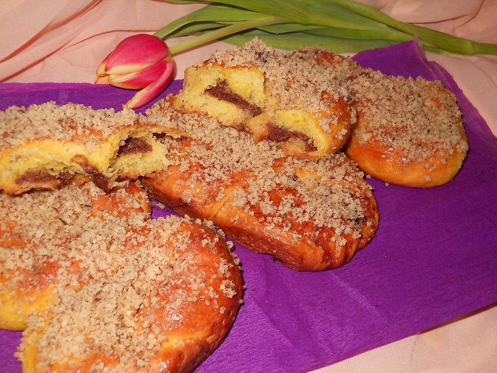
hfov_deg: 45.8
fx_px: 589
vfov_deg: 35.1
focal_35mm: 41
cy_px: 186
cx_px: 248
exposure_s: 1/30
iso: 80
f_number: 5.5
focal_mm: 6.72
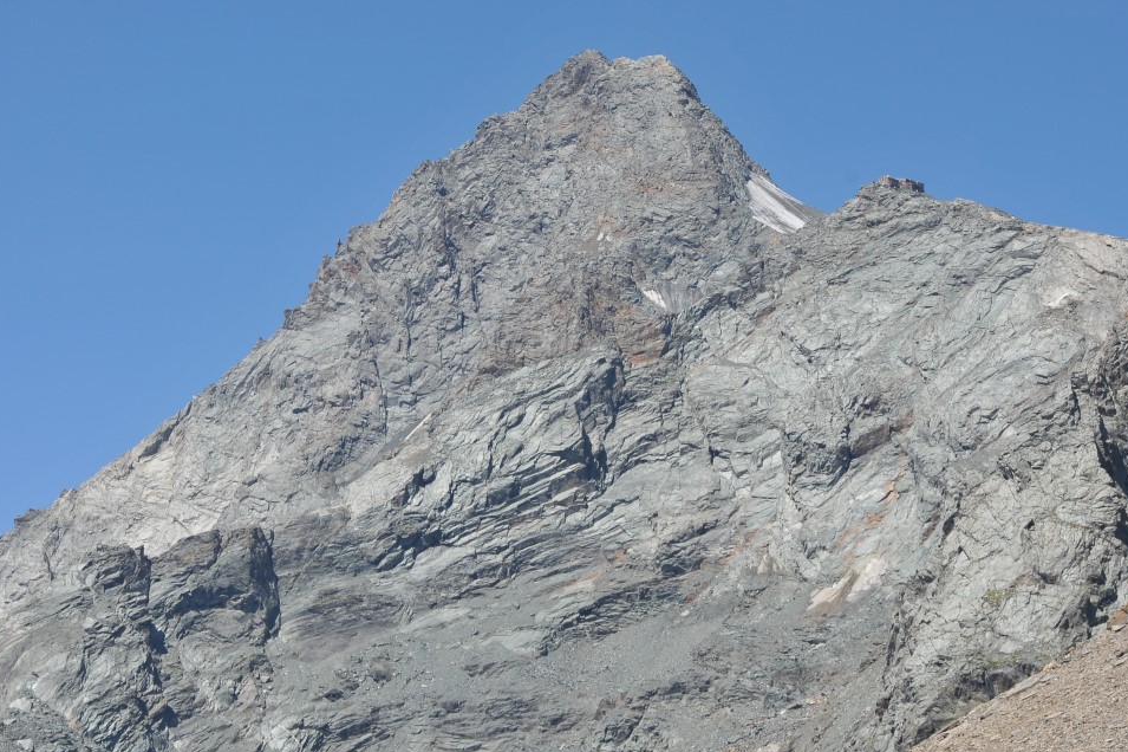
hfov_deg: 16.1
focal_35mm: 127
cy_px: 415
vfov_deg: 10.8
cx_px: 523
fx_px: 3978
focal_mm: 70
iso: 200
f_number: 11
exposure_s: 1/125
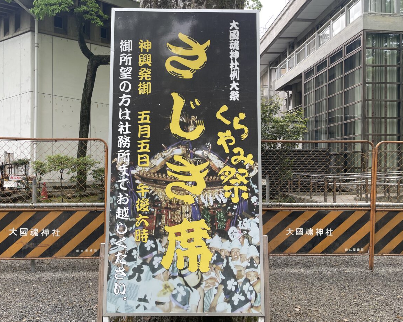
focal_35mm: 28
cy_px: 166
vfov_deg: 51.5
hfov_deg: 62.1
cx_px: 186
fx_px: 334
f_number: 1.6
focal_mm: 4.2
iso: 32
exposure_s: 1/148
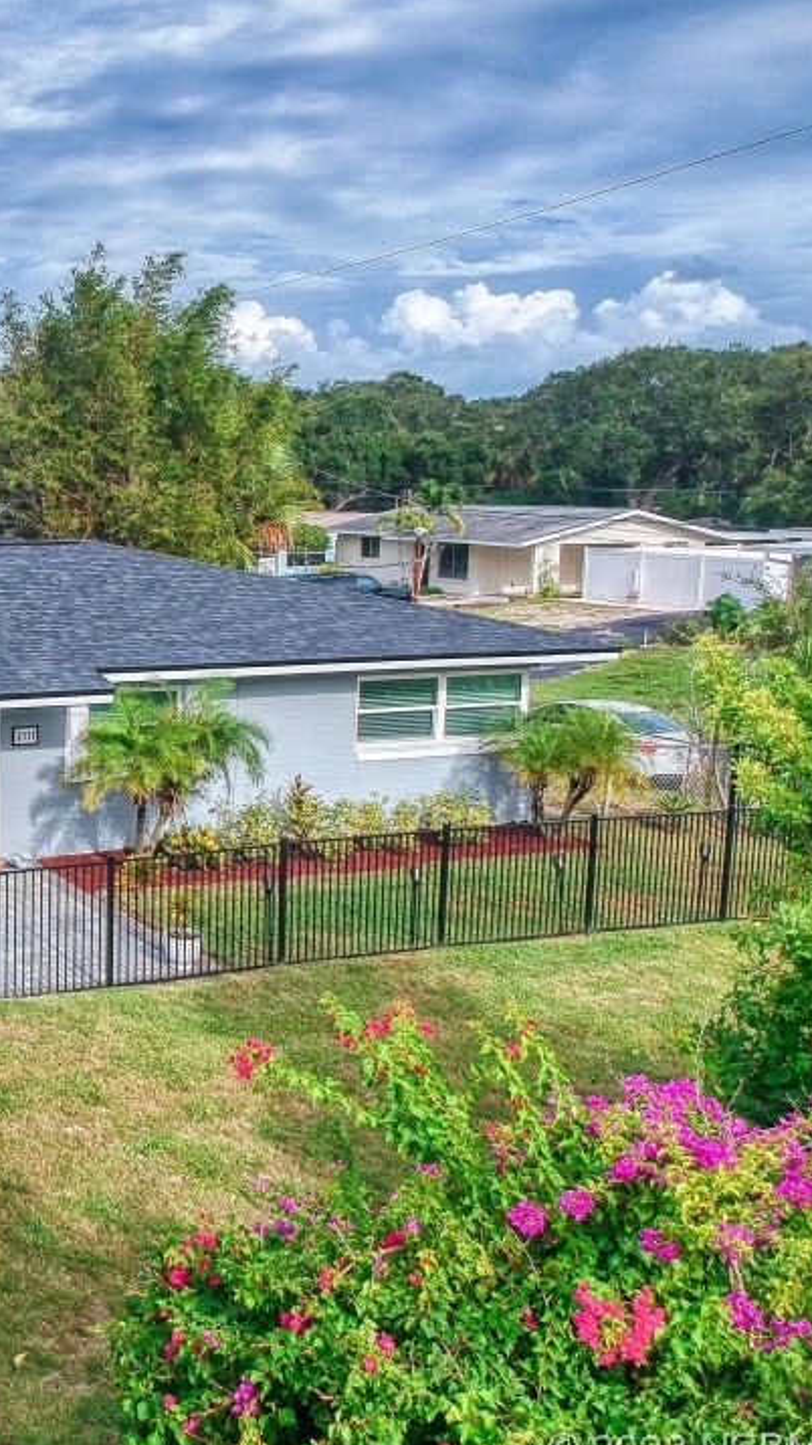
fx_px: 1493
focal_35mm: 39
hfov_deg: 27.0
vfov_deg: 51.6
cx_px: -151
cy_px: 707
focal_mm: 4.49
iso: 101
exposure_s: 1/2000
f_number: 2.6
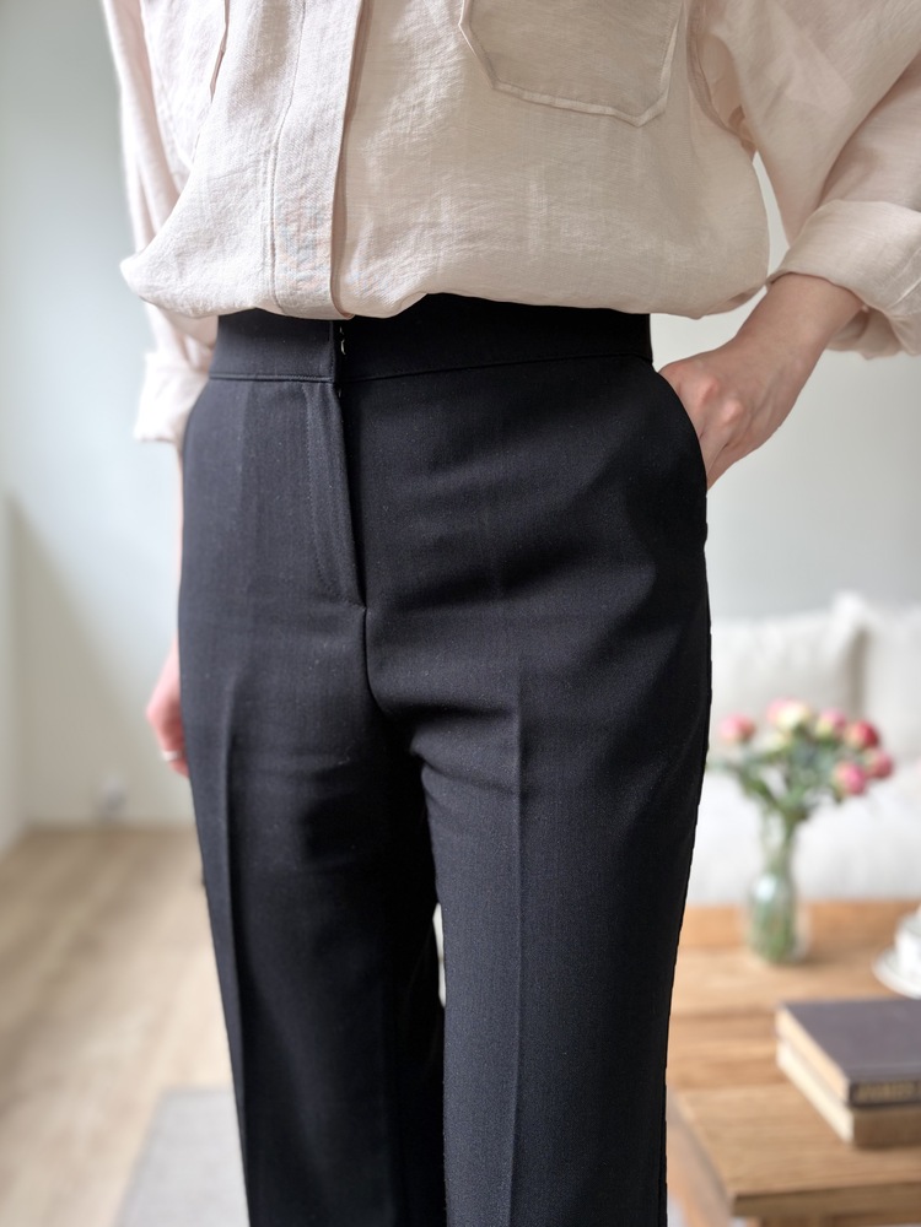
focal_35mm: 26
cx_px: 460
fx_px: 922
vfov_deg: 67.3
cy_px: 614
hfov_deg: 53.1
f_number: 1.6
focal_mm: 5.96
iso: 50
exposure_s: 1/122
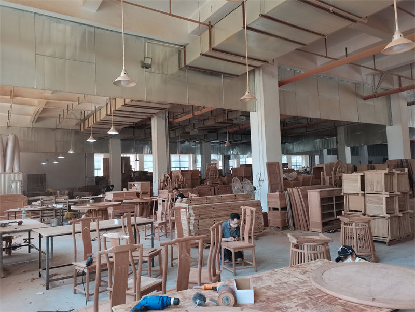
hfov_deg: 67.3
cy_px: 156
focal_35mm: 26
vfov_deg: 53.1
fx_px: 312
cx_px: 208
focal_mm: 5.58
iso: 64
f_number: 1.8
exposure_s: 1/100
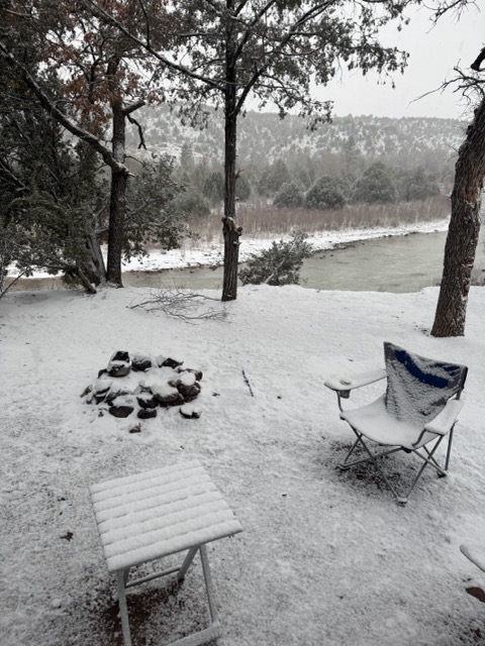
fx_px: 448
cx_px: 242
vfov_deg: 71.6
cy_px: 323
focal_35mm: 24
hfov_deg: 56.8
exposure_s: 1/153
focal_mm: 6.76
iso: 64
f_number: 1.78
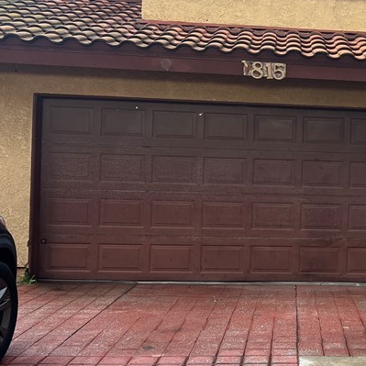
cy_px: 178
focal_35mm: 59
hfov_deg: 27.7
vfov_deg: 29.1
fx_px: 706
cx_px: 348
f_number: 1.5
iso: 50
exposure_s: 1/371
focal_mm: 5.7
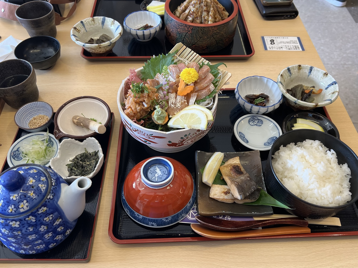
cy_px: 134
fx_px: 269
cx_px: 179
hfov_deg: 67.3
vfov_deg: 53.1
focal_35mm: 26
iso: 80
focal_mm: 5.7
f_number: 1.5
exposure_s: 1/100
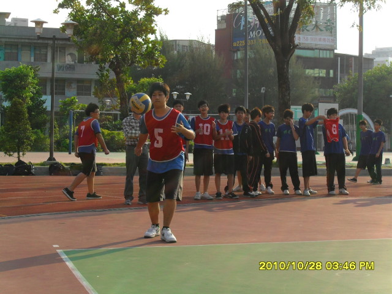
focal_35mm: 70
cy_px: 147
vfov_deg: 21.0
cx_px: 196
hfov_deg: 27.8
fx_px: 793
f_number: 4
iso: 100
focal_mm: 12.3
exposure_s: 1/750
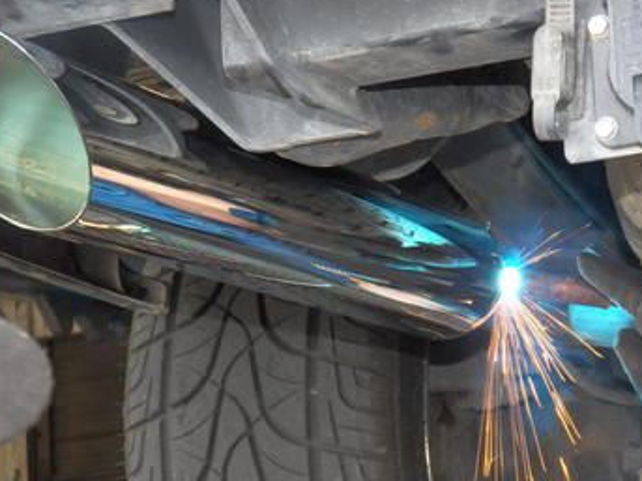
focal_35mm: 112
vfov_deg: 13.2
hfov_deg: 17.6
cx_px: 351
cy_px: 301
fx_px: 2076
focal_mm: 11.2
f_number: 3.6
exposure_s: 1/50
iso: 125
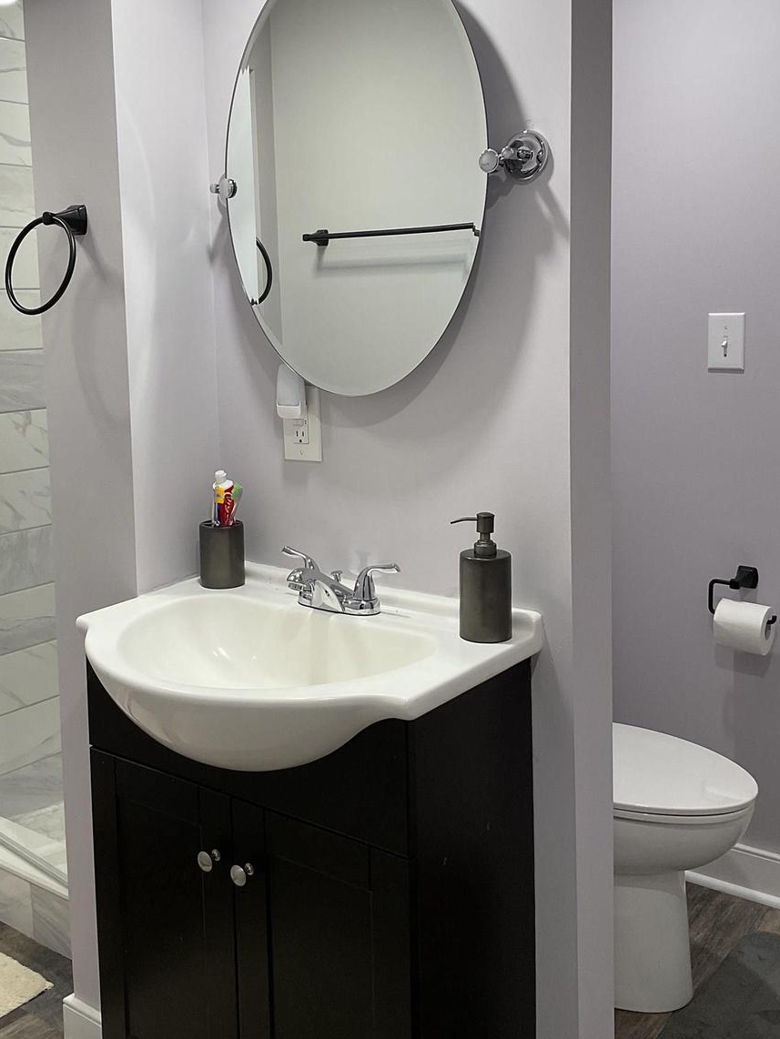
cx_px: 308
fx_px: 1171
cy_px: 429
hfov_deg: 36.7
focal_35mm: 39
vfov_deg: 47.6
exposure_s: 1/62
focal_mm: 3
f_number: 1.8
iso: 40
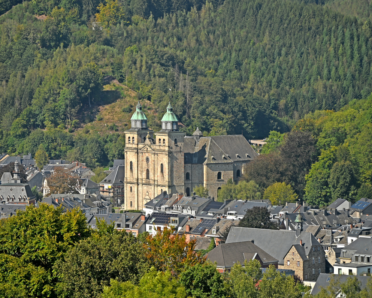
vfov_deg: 6.8
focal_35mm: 227
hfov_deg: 8.5
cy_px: 149
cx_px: 179
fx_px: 2500
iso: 100
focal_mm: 200
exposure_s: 1/640
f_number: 6.3
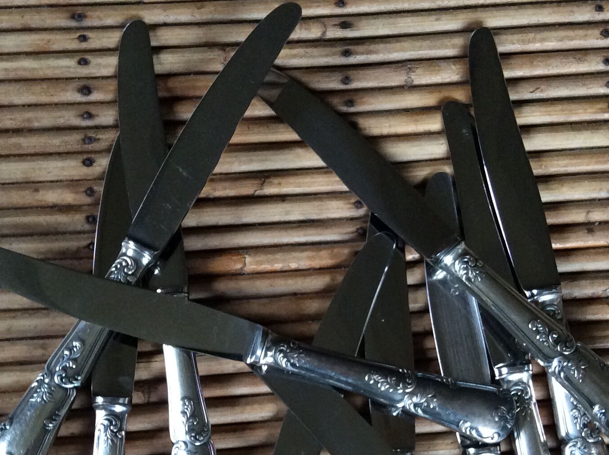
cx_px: 266
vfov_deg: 23.3
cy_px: 411
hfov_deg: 31.7
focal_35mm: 61
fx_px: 1072
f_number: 2.4
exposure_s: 1/25
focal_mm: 3.3
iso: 160
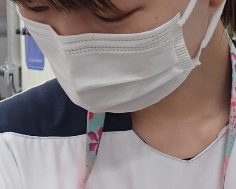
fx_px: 894
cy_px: 236
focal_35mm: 128
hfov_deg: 15.0
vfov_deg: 11.8
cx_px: 147
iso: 200
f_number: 2.3
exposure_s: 1/125
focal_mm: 5.5
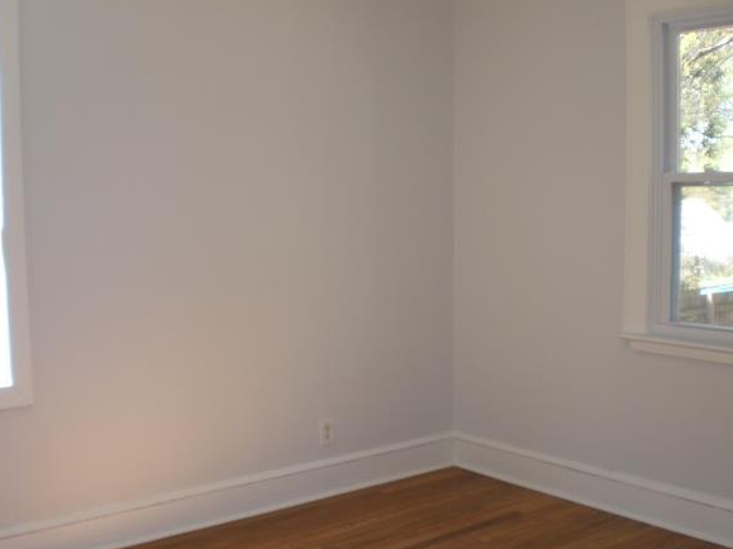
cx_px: 339
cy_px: 297
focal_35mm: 42
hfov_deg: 44.8
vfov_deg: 34.3
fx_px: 889
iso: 100
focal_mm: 6.3
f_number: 3.1
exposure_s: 1/100
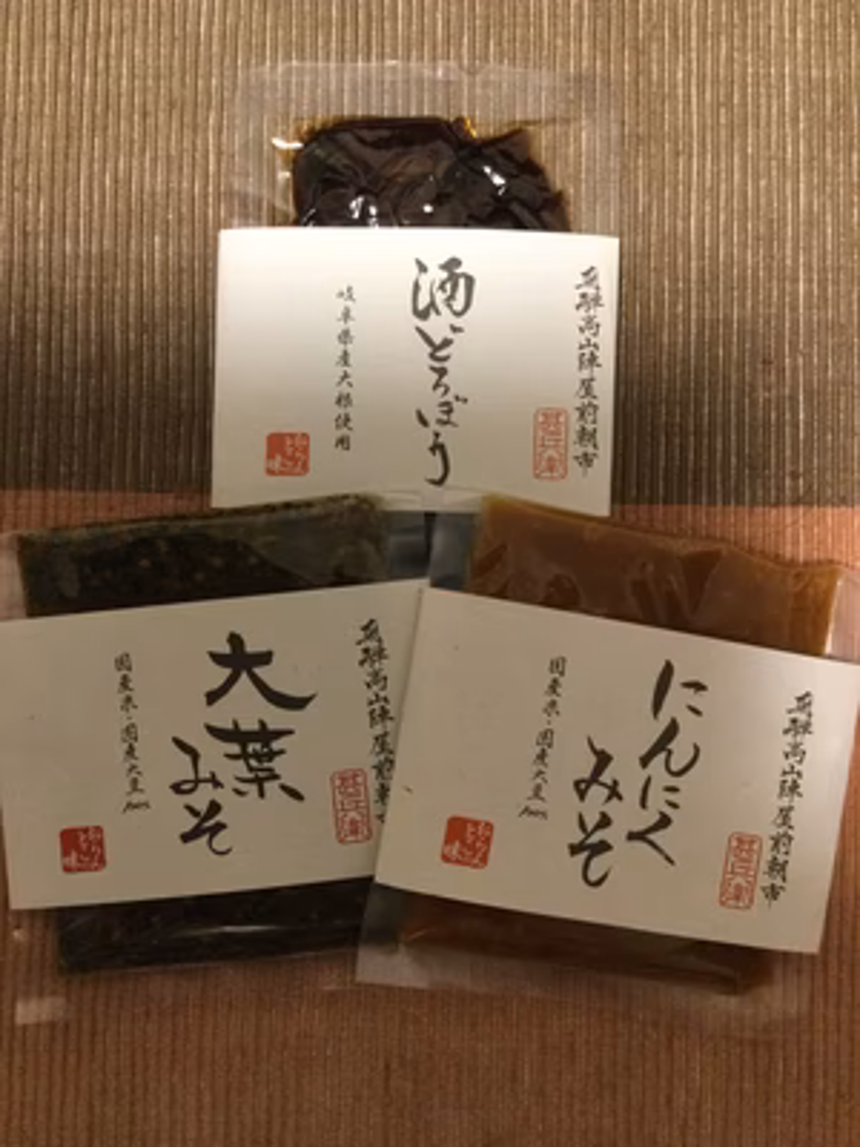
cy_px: 574
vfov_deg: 58.4
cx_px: 430
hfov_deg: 45.4
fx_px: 1027
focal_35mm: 31
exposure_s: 1/20
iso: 200
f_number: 2.4
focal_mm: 3.3
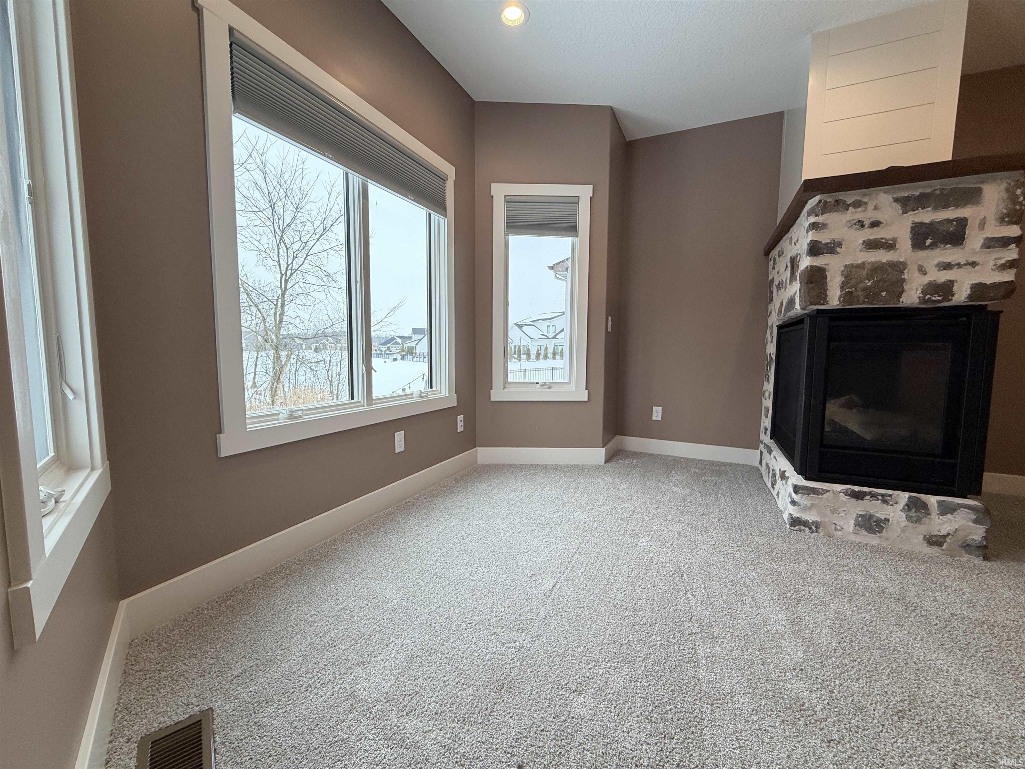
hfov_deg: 102.1
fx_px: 415
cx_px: 512
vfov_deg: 85.7
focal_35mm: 14
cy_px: 384
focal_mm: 2.22
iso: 80
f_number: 2.2
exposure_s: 1/120
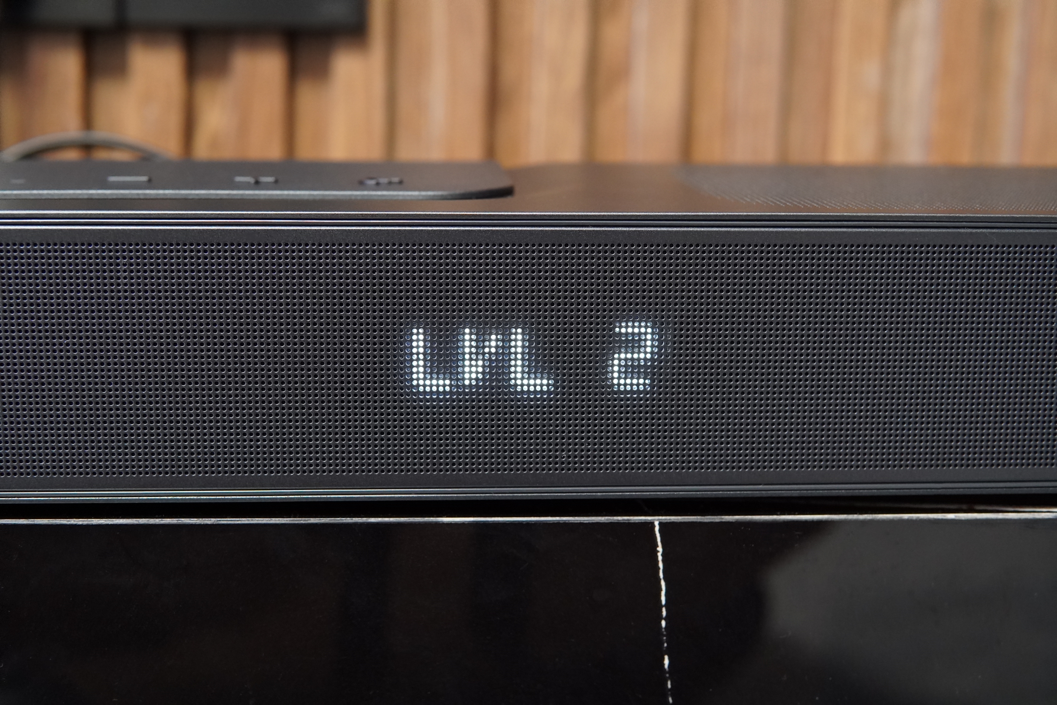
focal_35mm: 45
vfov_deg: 29.9
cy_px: 352
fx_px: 1321
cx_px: 528
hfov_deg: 43.6
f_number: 4.5
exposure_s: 1/80
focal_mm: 30
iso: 6400
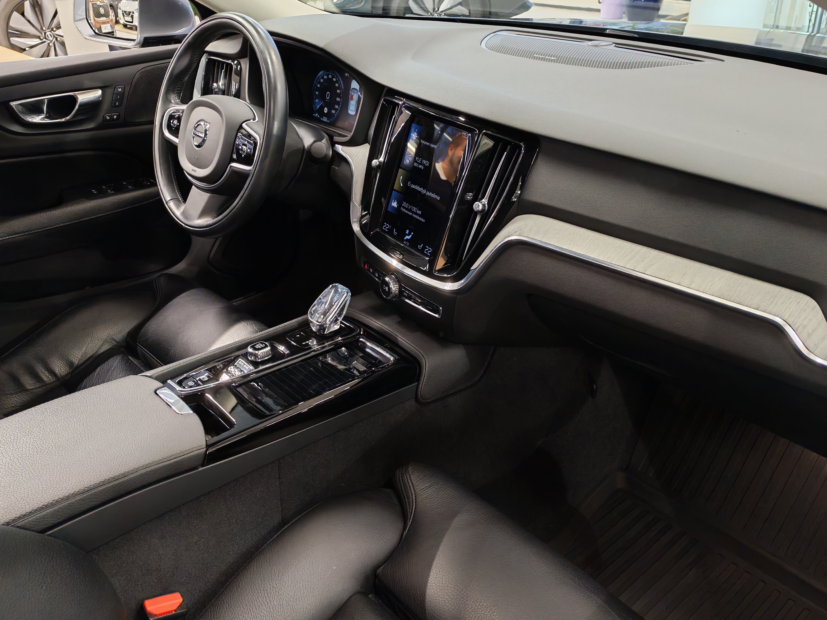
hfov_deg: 56.8
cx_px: 414
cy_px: 310
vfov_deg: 44.2
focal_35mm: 32
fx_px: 765
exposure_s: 1/50
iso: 2000
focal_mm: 6.12
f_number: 1.9
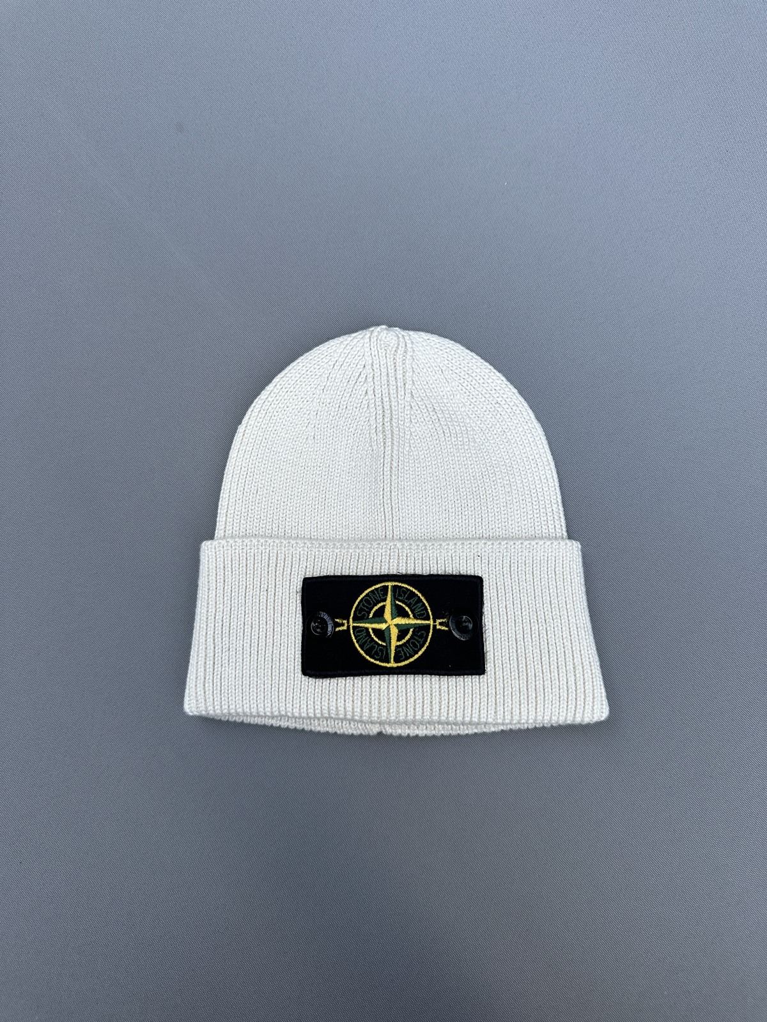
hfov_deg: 56.8
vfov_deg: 71.6
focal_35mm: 24
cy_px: 511
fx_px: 709
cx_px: 384
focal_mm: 6.86
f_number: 1.78
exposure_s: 1/452
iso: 80
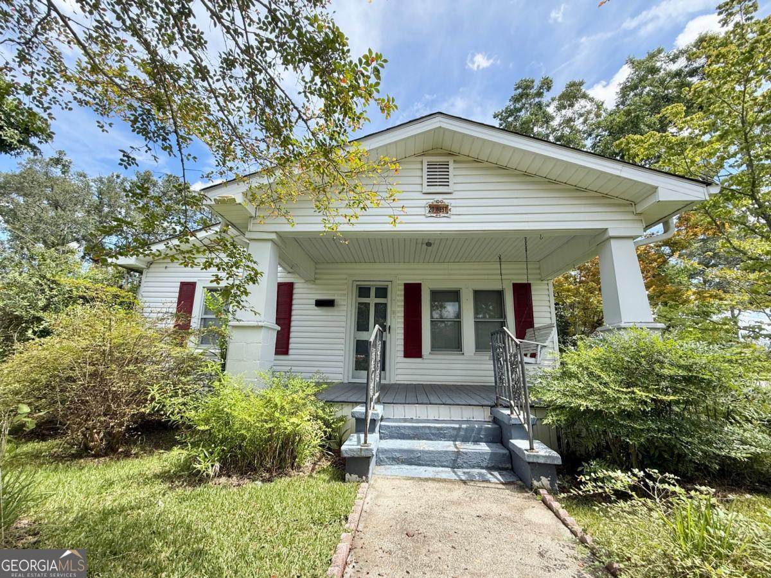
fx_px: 312
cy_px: 289
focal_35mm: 14
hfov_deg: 102.1
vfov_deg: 85.7
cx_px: 386
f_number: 2.2
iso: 50
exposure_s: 1/651
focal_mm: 2.22
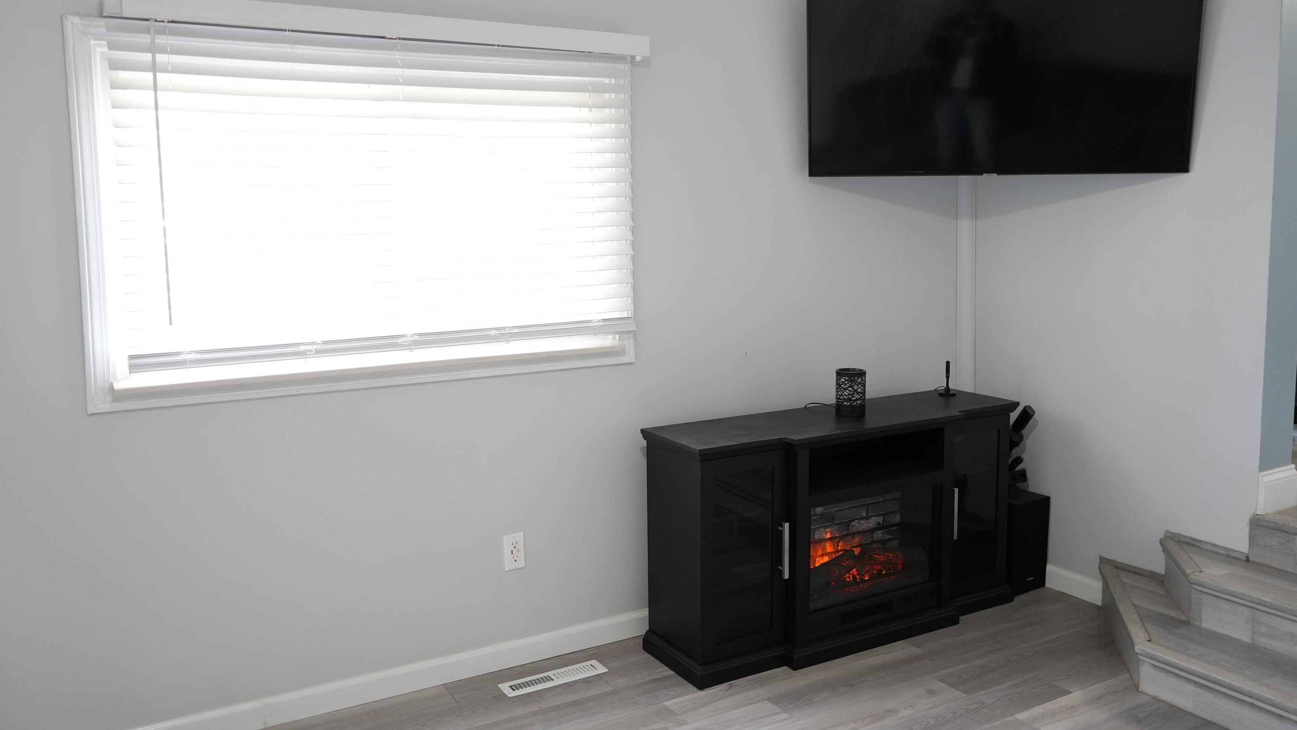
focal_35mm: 31
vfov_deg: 37.7
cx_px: 653
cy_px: 333
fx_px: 1066
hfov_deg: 62.6
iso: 800
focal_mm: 29
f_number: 4
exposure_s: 1/25
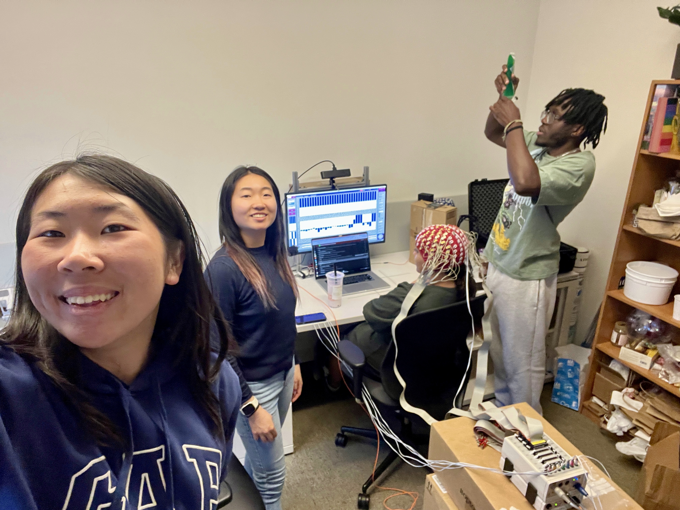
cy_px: 255
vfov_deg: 58.9
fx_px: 452
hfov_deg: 73.9
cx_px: 340
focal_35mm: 23
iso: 400
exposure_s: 1/26
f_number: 2.2
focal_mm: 2.71
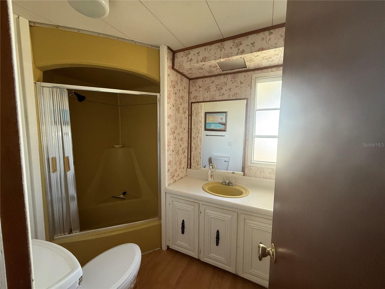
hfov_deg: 102.1
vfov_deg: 85.7
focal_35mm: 14
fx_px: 156
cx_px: 192
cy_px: 144
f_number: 2.2
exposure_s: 1/80
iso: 320
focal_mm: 2.22
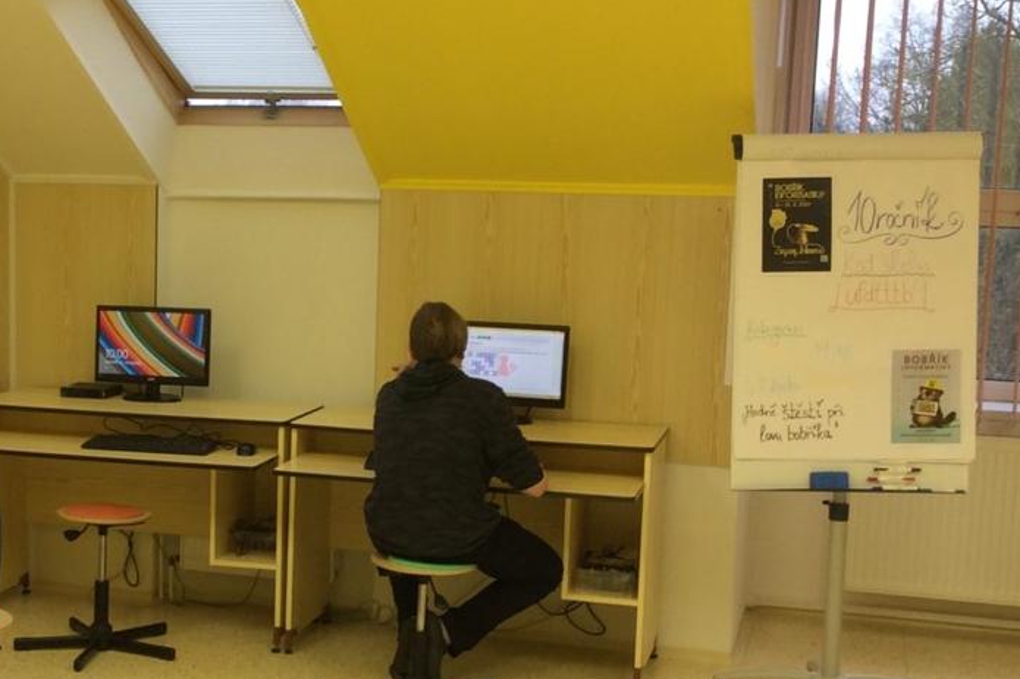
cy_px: 423
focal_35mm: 64
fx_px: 1813
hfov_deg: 30.7
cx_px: 216
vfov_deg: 21.2
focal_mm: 3.3
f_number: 2.4
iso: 32
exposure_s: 1/25
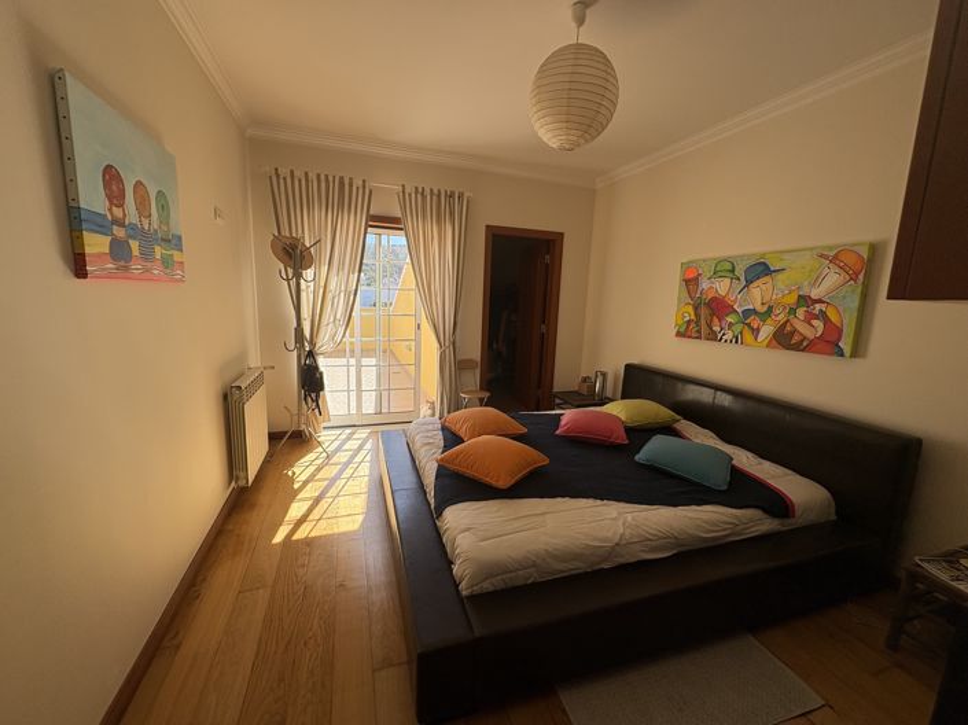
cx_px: 484
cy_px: 362
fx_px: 391
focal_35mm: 14
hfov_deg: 102.1
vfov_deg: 85.6
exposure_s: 1/381
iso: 64
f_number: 2.2
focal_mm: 2.22
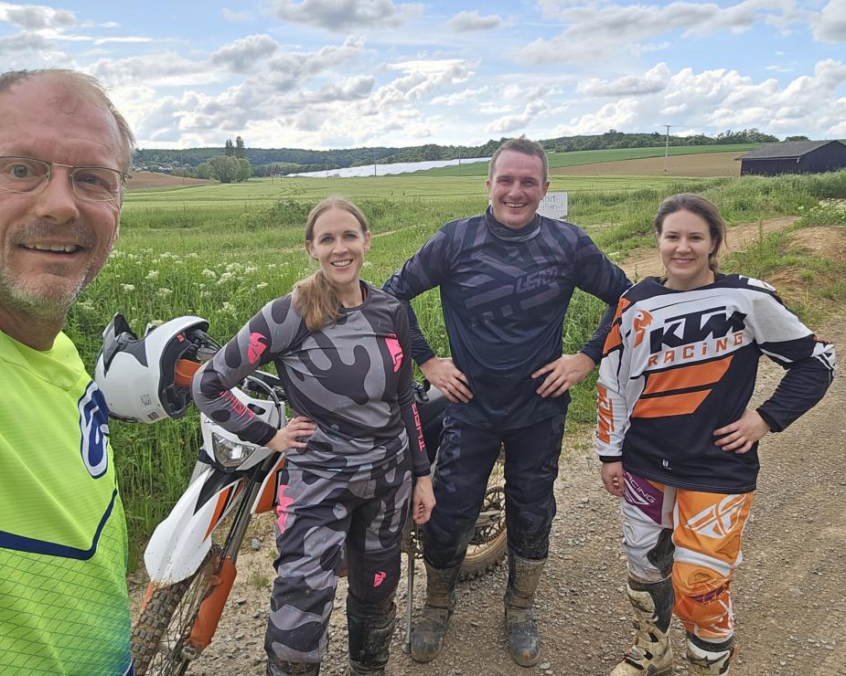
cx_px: 402
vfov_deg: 53.2
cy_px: 350
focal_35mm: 27
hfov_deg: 64.0
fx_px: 676
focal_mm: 3.3
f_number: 2.2
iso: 25
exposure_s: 1/349
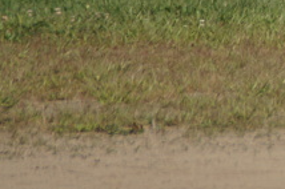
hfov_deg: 1.1
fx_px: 14189
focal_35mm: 1795
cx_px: 681
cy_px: -200
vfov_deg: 0.8
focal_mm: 250
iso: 100
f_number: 6.3
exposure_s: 1/640
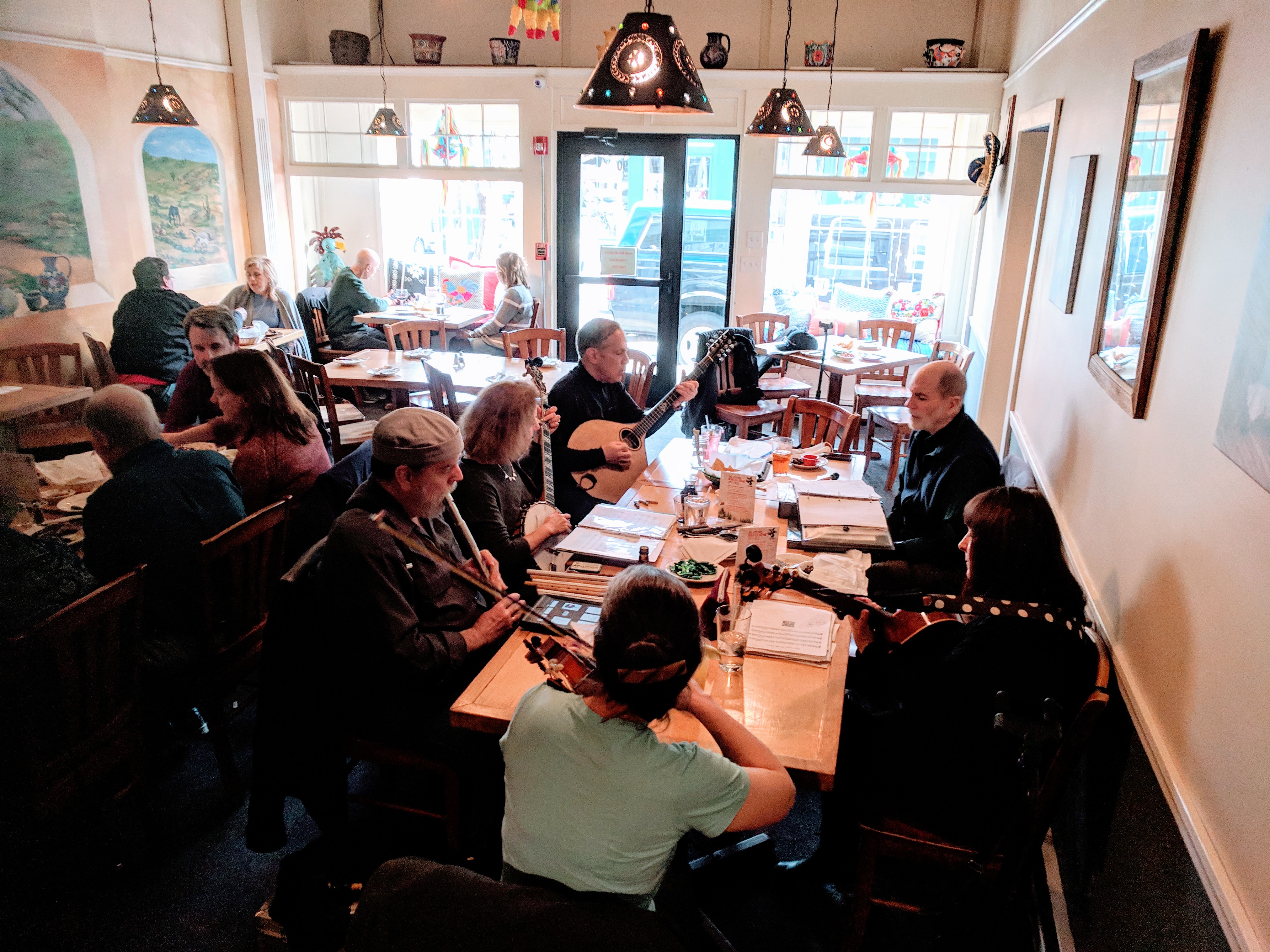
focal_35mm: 26
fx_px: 954
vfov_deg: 53.1
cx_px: 635
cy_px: 476
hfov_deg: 67.3
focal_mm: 4.67
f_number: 2
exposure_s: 1/40
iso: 466
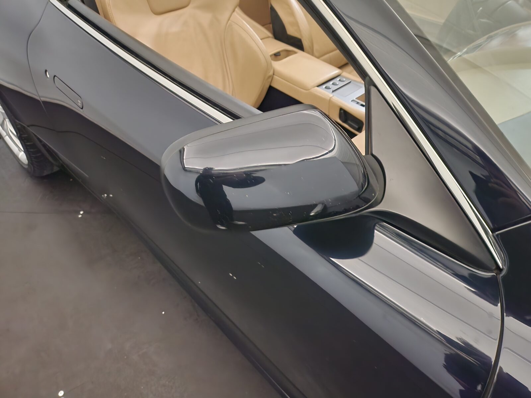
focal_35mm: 24
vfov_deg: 56.8
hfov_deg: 71.6
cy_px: 199
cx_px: 266
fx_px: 368
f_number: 1.8
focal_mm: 5
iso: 800
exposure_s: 1/9.99
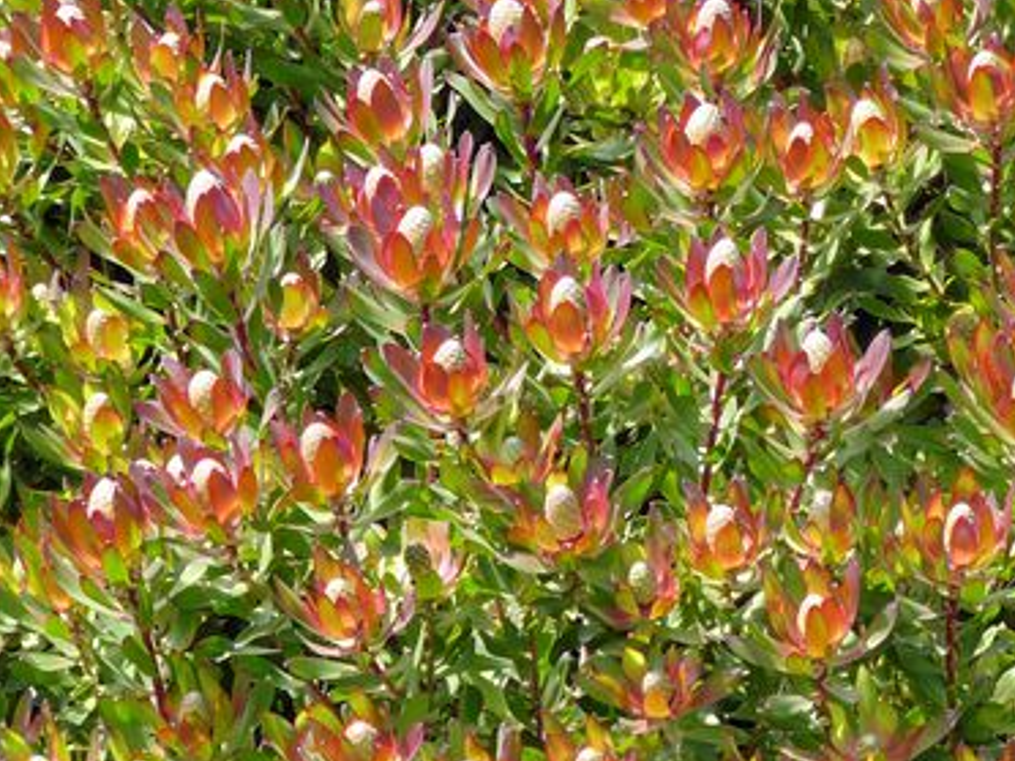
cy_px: 297
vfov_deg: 4.7
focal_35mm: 316
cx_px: 974
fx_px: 9266
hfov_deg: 6.3
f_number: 4
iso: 100
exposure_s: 1/160
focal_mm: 24.6
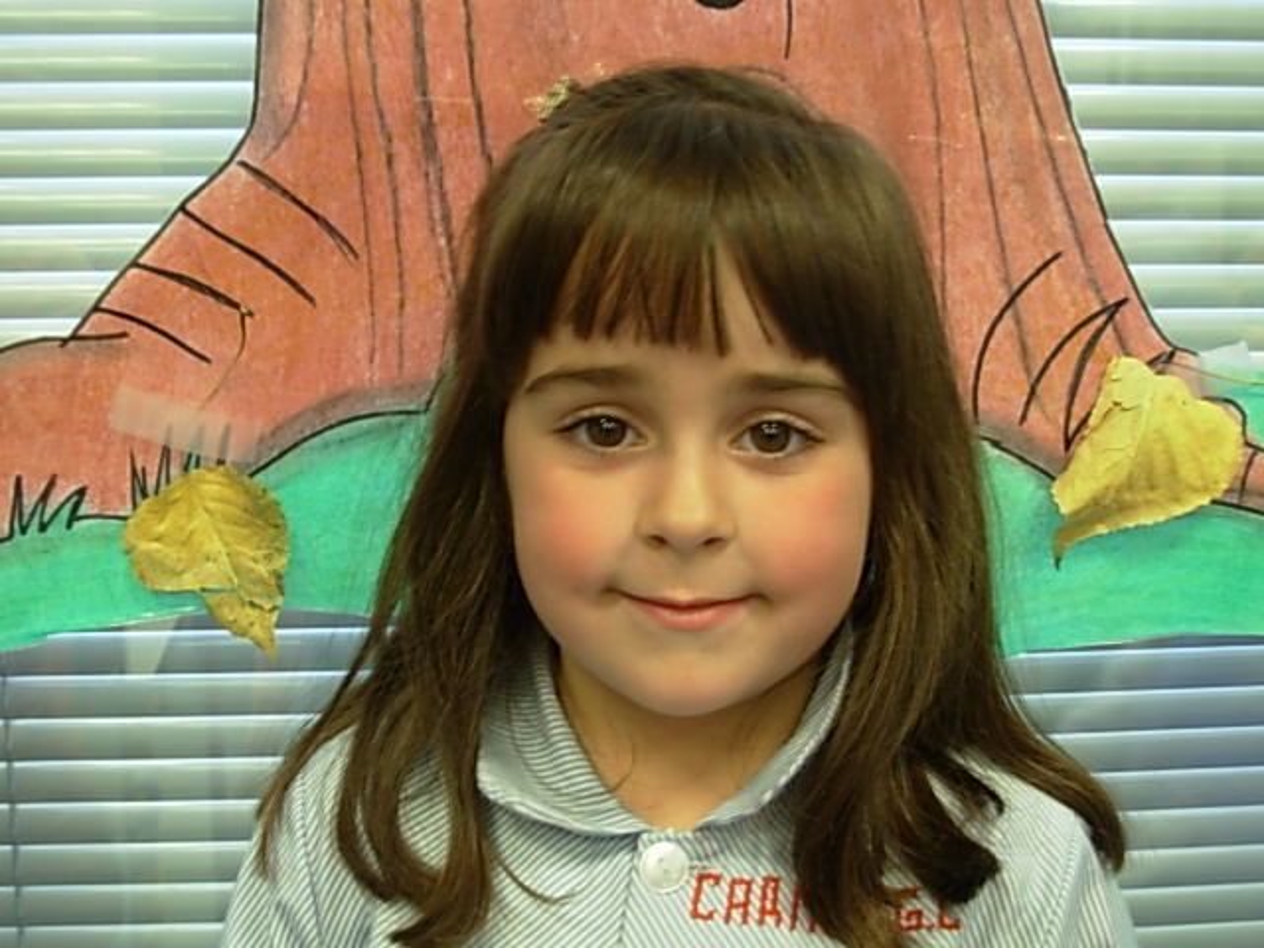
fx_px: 1899
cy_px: 474
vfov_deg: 28.0
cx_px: 632
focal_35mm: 52
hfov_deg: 36.8
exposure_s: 1/7.3
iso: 50
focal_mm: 8.5
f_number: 3.2
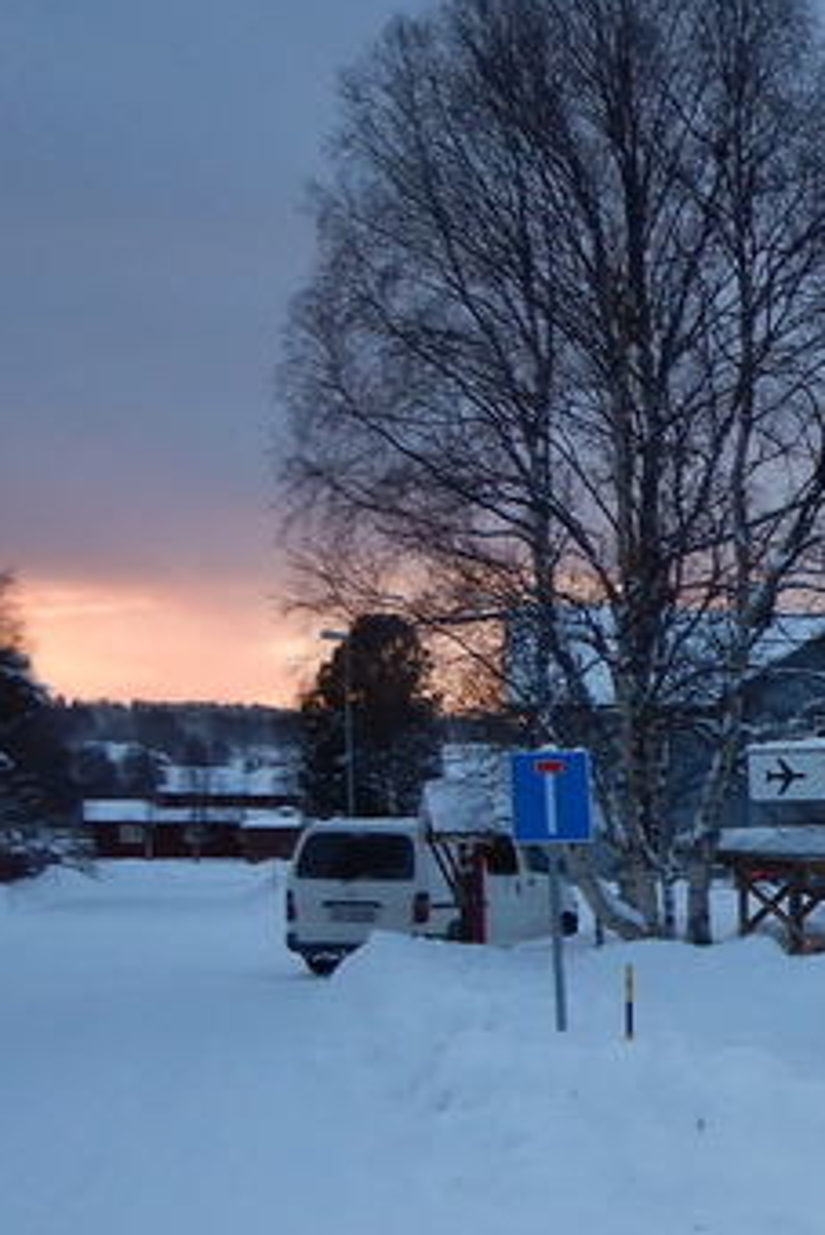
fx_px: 3022
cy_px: 1068
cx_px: 1828
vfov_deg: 22.6
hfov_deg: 12.8
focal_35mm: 88
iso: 125
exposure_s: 1/100
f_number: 2.8
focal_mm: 4.3
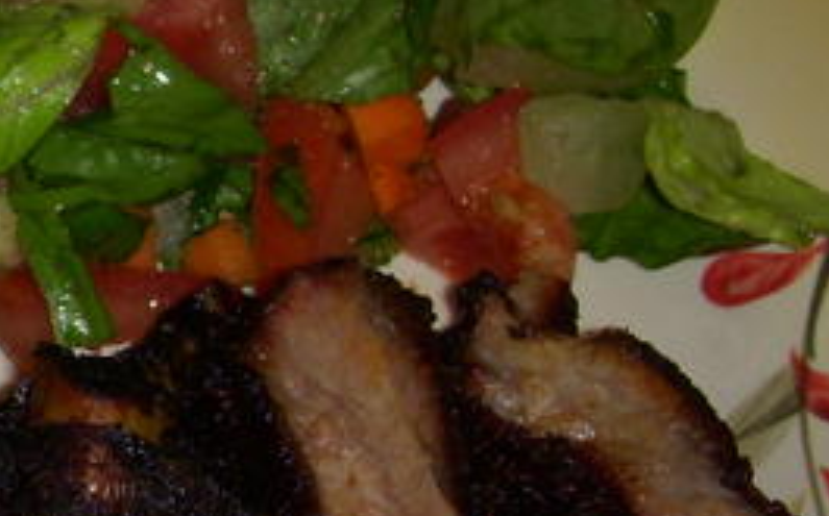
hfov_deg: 14.7
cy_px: 468
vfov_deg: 9.5
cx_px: -200
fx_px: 3092
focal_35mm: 137
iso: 100
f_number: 3.3
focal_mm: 6.3
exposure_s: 1/30
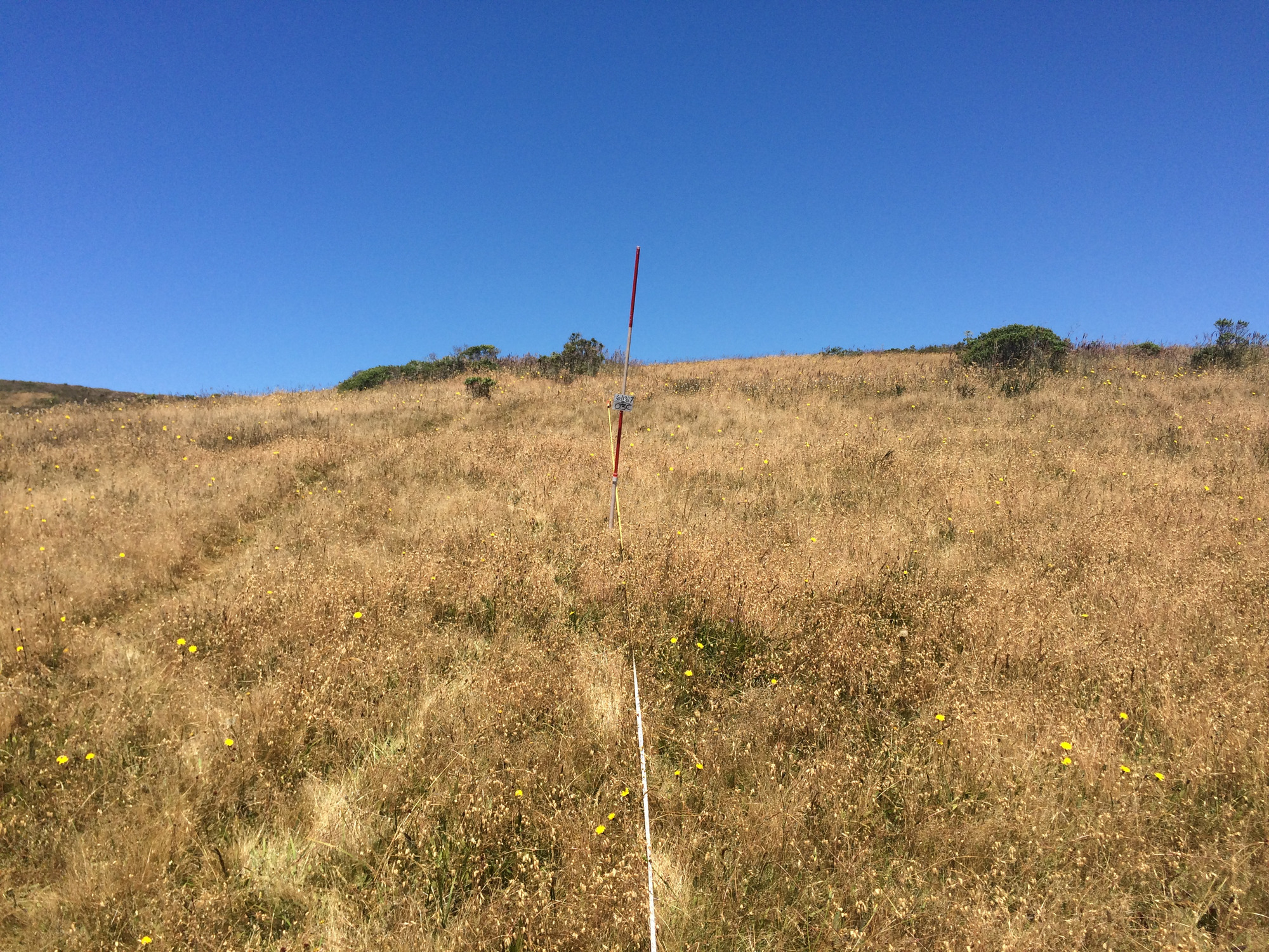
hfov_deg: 61.7
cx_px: 634
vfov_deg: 48.2
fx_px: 1063
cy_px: 476
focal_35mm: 29
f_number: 2.2
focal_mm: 4.15
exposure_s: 1/2200
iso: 32
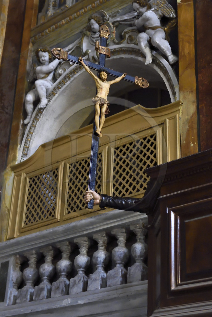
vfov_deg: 30.5
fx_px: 583
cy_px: 158
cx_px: 106
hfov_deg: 20.6
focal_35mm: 66
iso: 12800
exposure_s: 1/50
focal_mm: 66
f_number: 4.5
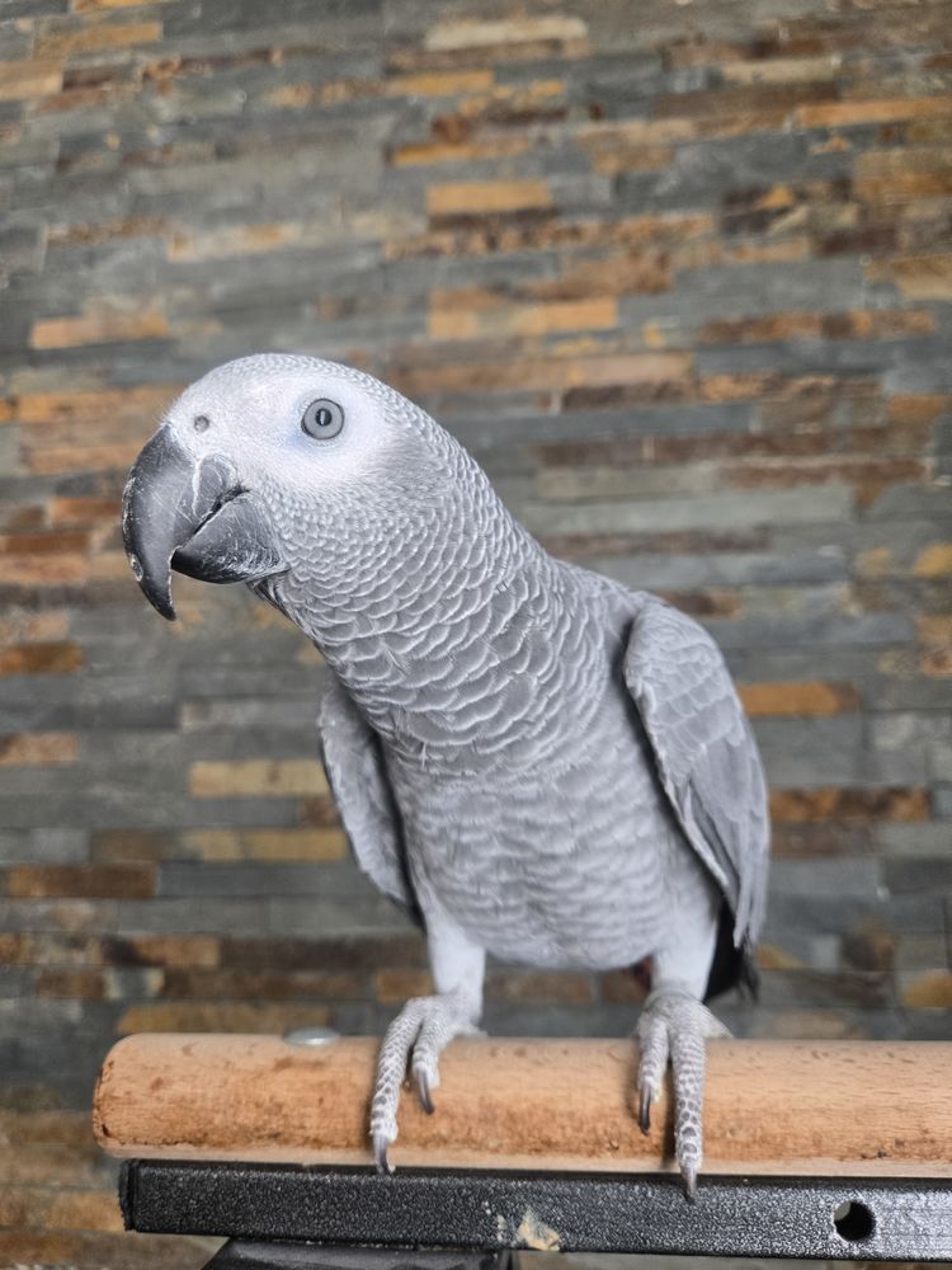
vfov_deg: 73.9
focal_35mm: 23
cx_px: 476
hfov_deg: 58.9
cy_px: 635
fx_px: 843
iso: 160
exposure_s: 1/180
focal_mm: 5.4
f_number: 1.8
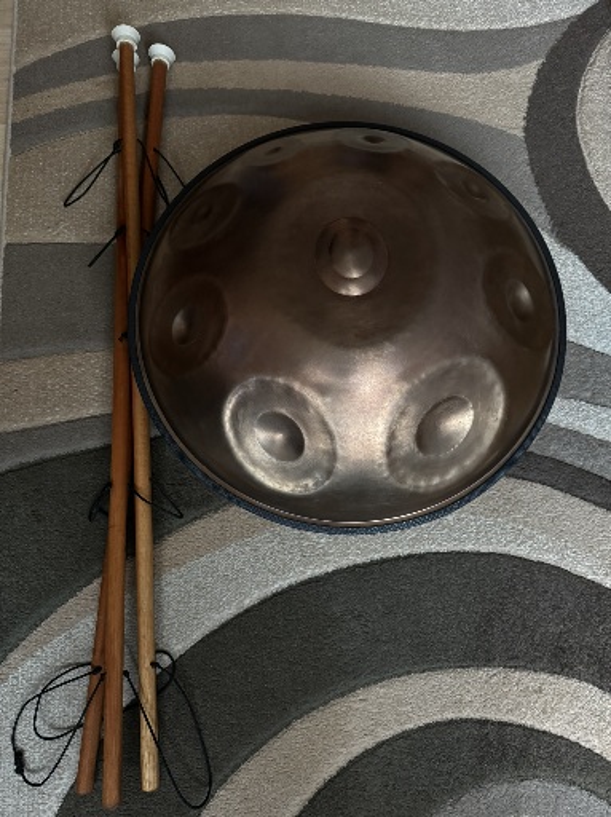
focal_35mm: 24
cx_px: 306
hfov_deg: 56.7
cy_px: 408
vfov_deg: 71.6
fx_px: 566
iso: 1000
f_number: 1.78
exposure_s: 1/36
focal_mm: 6.76
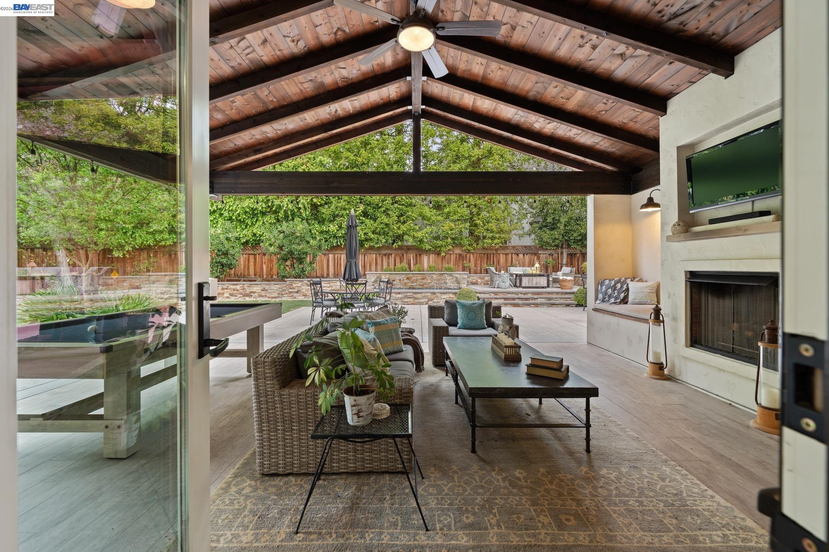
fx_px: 322
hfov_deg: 104.3
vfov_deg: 81.2
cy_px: 276
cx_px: 414
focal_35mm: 14
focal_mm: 14
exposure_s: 1/4
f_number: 8
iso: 250
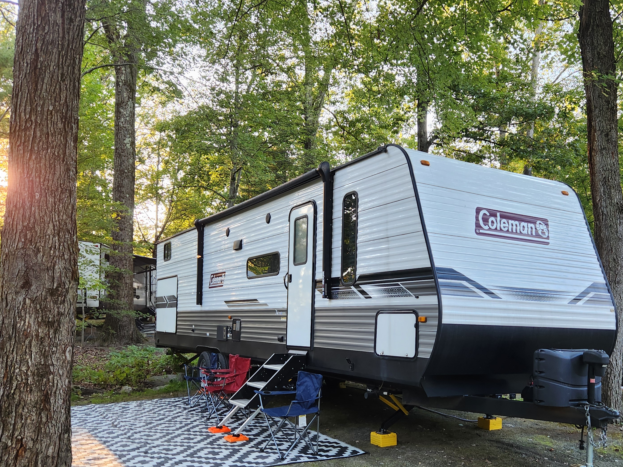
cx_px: 376
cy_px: 310
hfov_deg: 54.9
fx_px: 594
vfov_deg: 42.4
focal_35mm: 33
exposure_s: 1/180
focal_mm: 5.4
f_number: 1.8
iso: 100
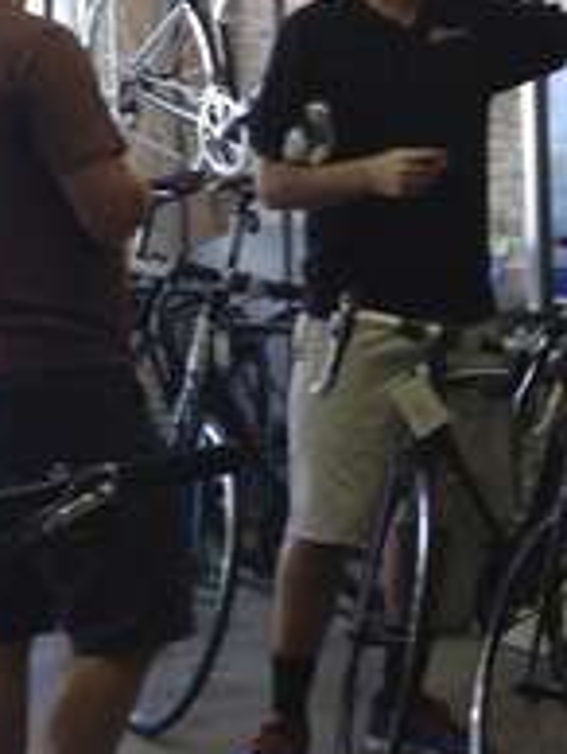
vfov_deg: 14.4
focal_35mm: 136
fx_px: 2964
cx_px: 431
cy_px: 175
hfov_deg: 10.9
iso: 64
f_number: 2.4
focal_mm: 4.13
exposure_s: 1/40
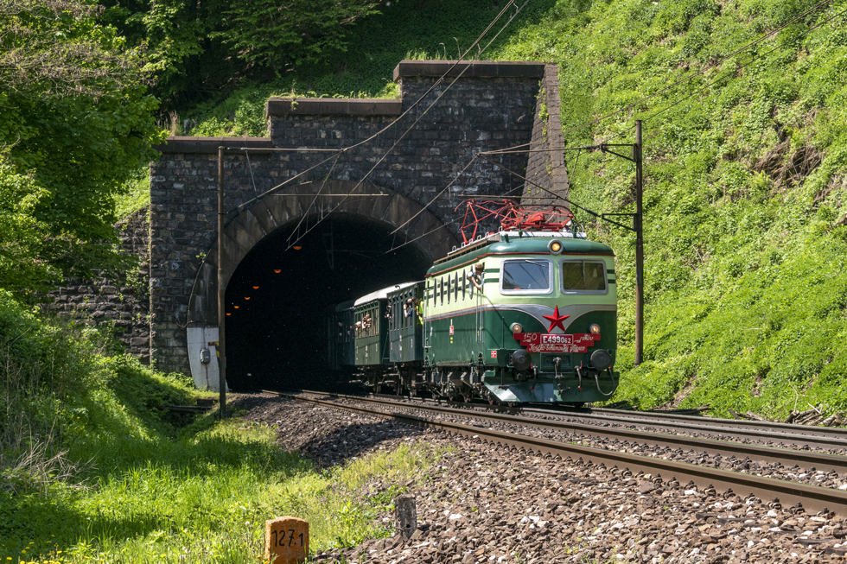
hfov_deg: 24.6
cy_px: 282
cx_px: 424
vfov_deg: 16.5
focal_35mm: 82
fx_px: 1941
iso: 200
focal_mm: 55
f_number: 8
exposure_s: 1/640
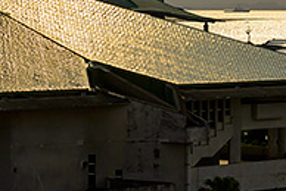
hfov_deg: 8.0
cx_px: 187
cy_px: 22
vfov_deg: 5.4
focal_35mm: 257
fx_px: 2045
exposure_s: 1/2500
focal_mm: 41.2
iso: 160
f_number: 9
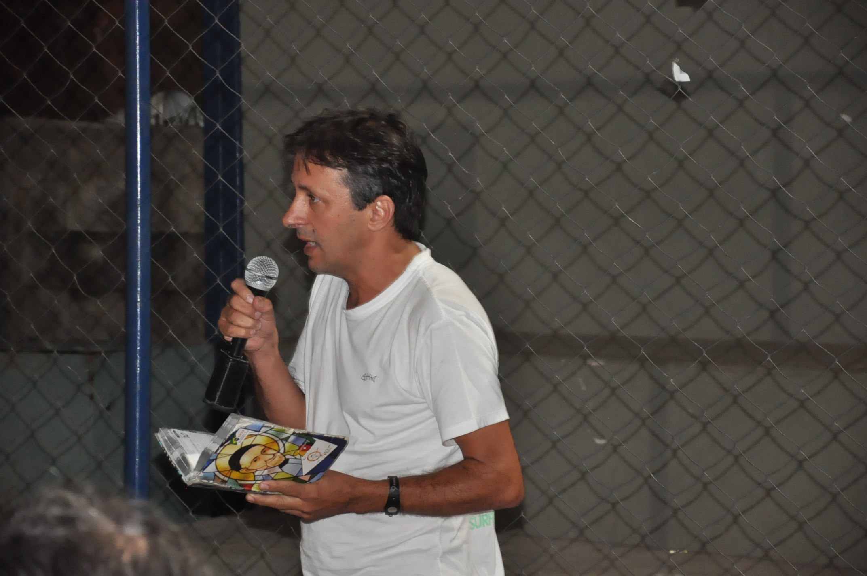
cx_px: 434
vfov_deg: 9.3
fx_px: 3536
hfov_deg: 14.0
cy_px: 288
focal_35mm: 147
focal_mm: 98
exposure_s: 1/60
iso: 2000
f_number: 5.6
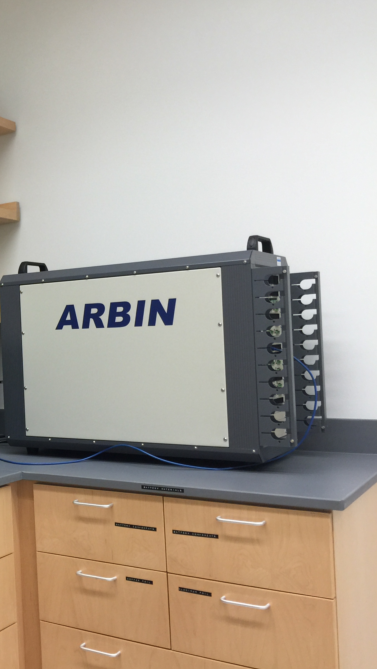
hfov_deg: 25.0
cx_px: -75
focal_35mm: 43
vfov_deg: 47.4
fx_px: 764
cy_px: 334
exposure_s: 1/30
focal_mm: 4.15
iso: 40
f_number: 2.2
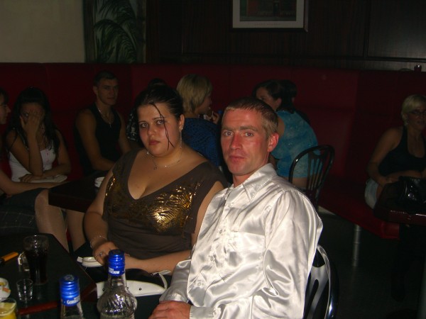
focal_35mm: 38
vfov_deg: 37.7
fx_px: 468
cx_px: 213
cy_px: 160
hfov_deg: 49.0
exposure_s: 1/60
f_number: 2.8
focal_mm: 7.9
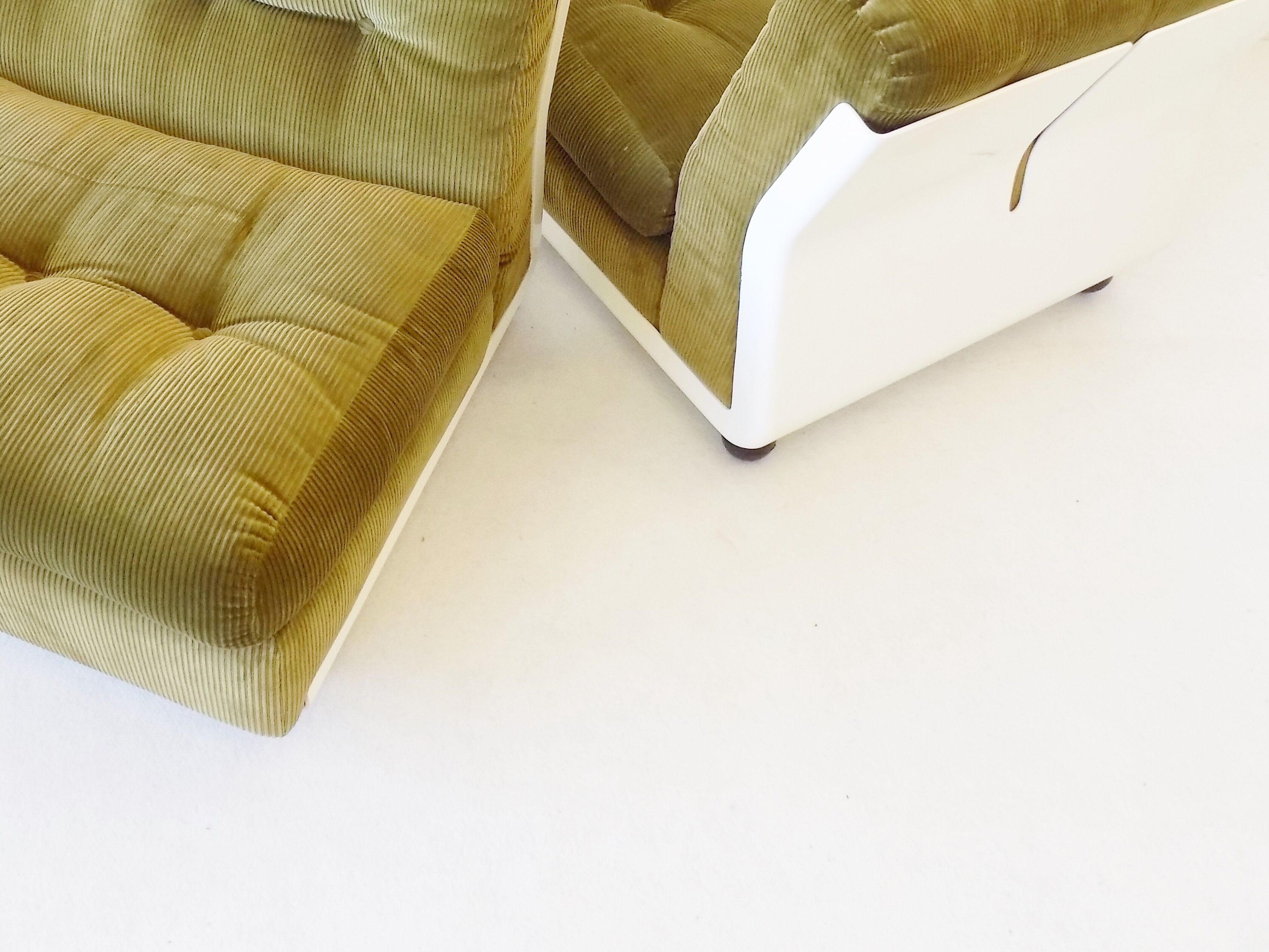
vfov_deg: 39.8
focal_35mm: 35
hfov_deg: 51.8
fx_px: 1283
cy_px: 259
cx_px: 444
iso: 160
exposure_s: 1/30
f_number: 3.1
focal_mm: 4
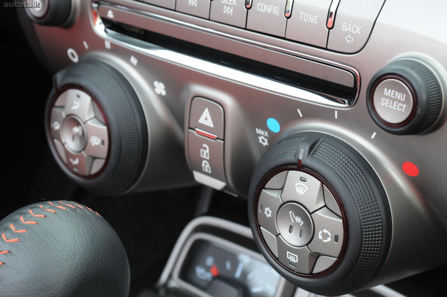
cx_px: 224
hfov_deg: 27.0
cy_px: 148
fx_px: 930
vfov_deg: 18.1
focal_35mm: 75
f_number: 10
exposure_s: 1/125
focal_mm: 50
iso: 2000
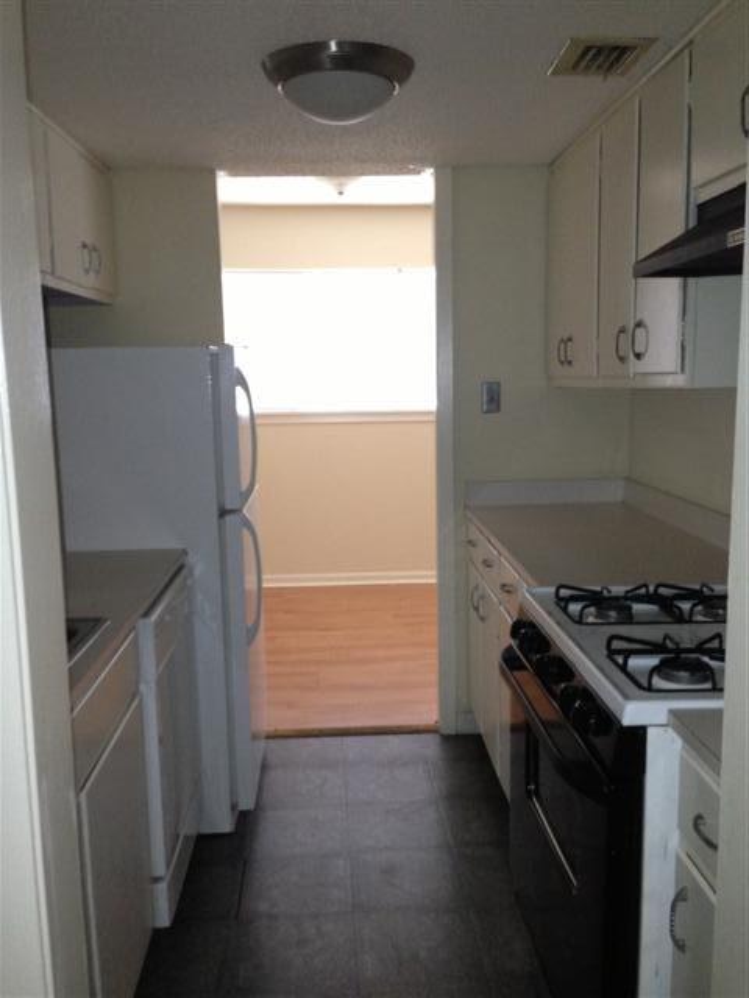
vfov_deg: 55.4
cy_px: 499
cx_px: 374
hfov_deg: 42.9
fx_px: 952
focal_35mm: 33
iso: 320
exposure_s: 1/20
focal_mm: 4.13
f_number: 2.4
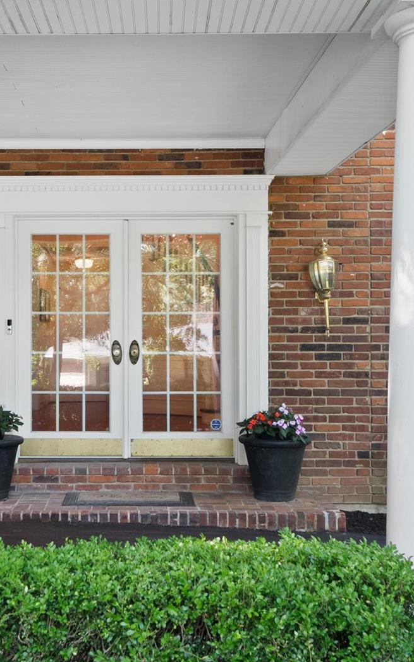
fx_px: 1011
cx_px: 121
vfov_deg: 36.3
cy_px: 333
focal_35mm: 56
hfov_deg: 23.0
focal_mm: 18
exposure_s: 1/8
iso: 400
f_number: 8
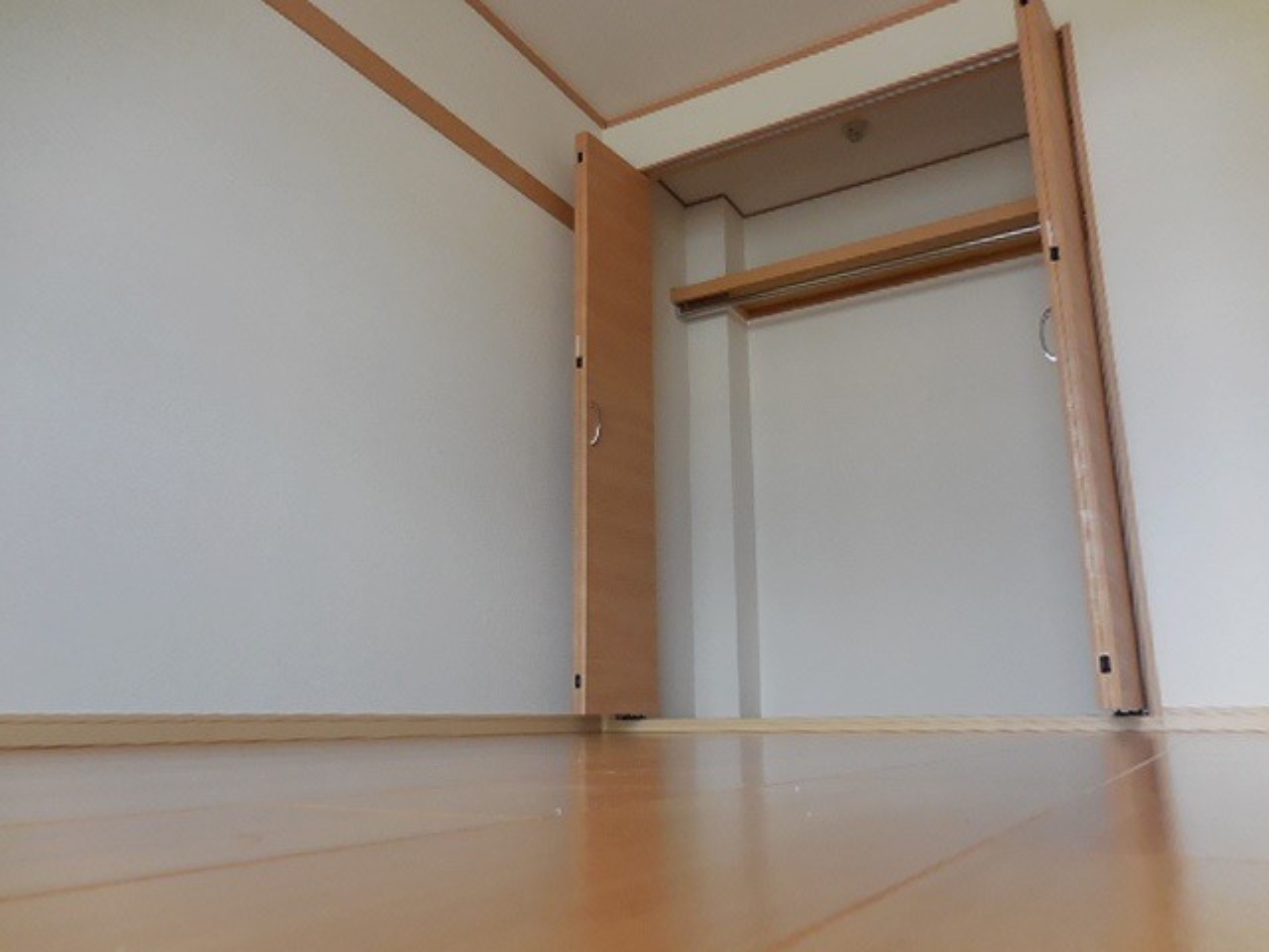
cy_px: 476
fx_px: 916
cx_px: 634
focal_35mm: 25
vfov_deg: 54.9
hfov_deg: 69.4
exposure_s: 1/250
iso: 360
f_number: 3.3
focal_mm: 4.5
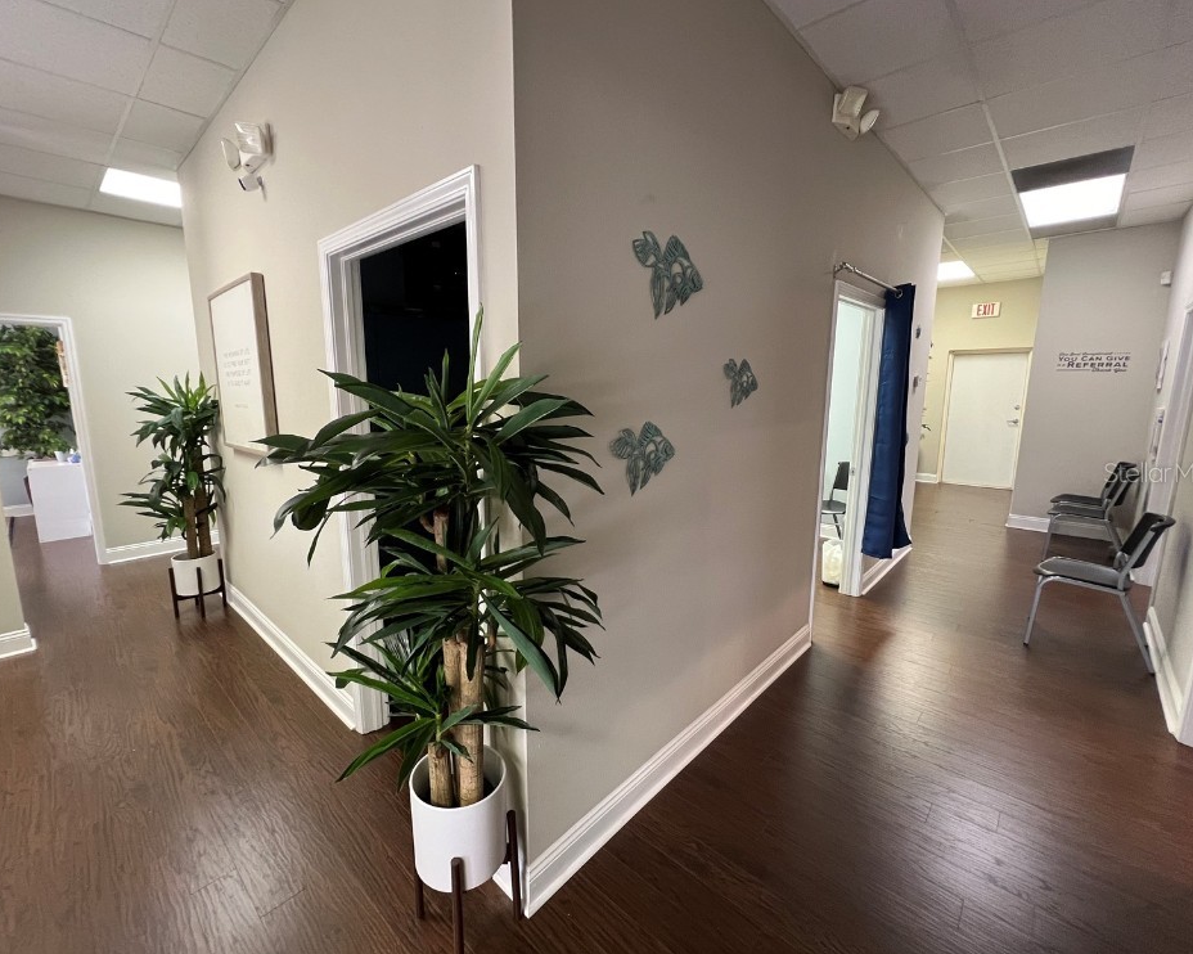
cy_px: 472
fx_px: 494
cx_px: 567
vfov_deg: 88.0
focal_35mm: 14
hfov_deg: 100.6
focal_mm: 1.57
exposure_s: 1/60
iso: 320
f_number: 1.8
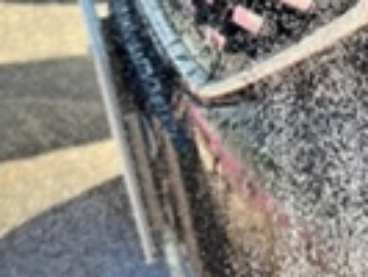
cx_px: 537
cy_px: 327
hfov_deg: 14.7
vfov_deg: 11.6
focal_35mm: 125
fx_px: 1330
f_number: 1.5
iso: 50
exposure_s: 1/552
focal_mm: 5.7
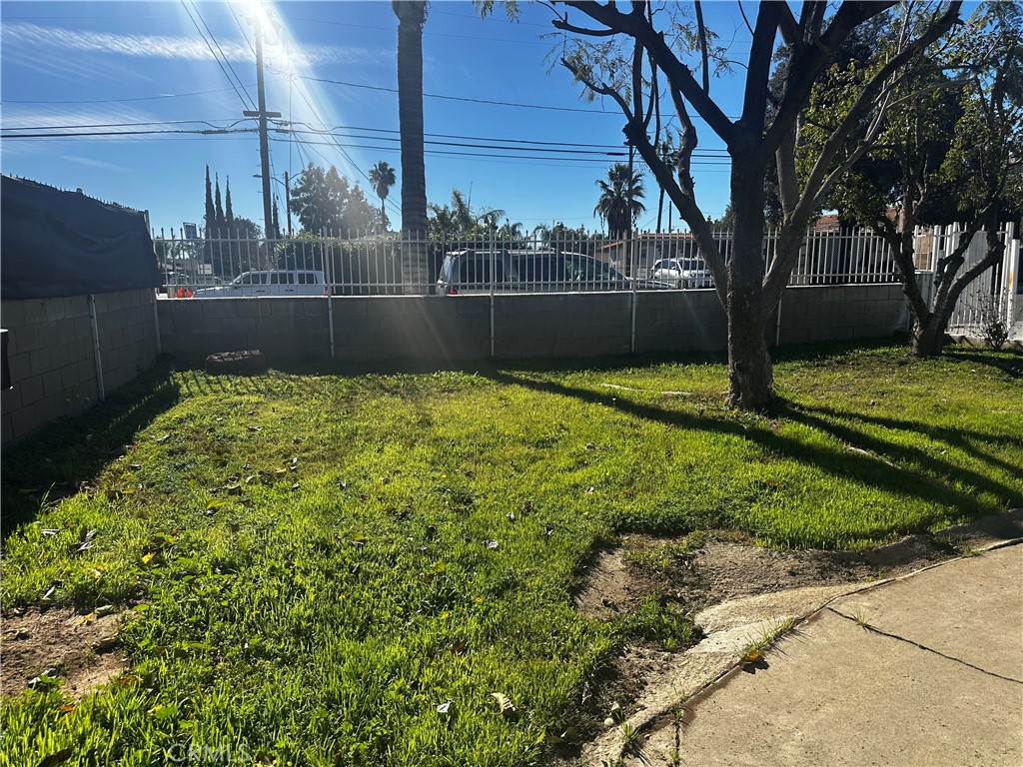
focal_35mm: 24
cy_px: 384
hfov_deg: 71.6
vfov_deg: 56.8
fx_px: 709
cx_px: 512
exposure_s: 1/4545
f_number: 1.78
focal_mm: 6.86
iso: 80
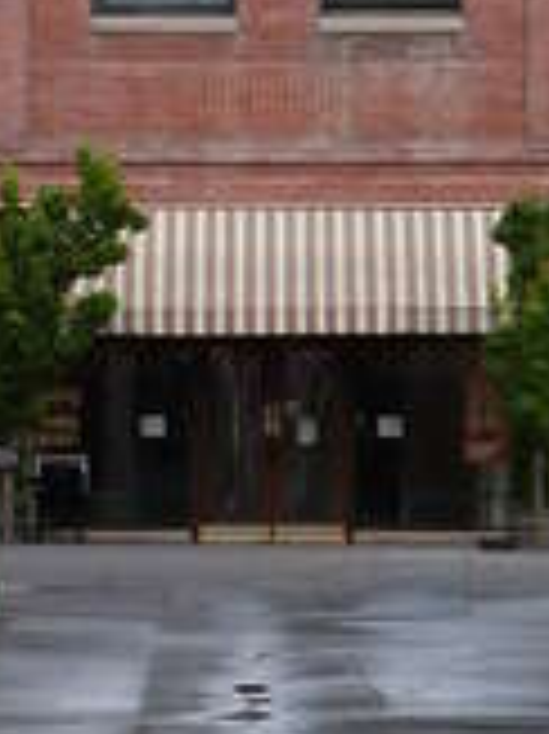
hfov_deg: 4.9
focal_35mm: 305
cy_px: 41
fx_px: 6458
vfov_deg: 6.5
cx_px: 108
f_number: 4.5
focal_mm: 11
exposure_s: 1/250
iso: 100
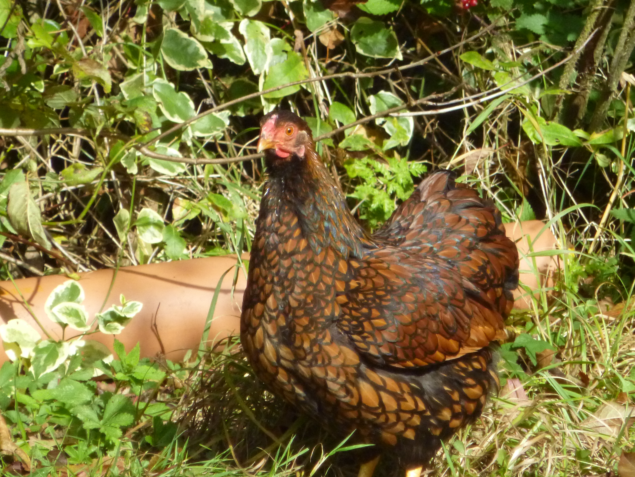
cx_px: 317
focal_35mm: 426
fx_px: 7815
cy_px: 238
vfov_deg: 3.5
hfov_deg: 4.7
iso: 400
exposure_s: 1/500
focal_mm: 45
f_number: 5.9
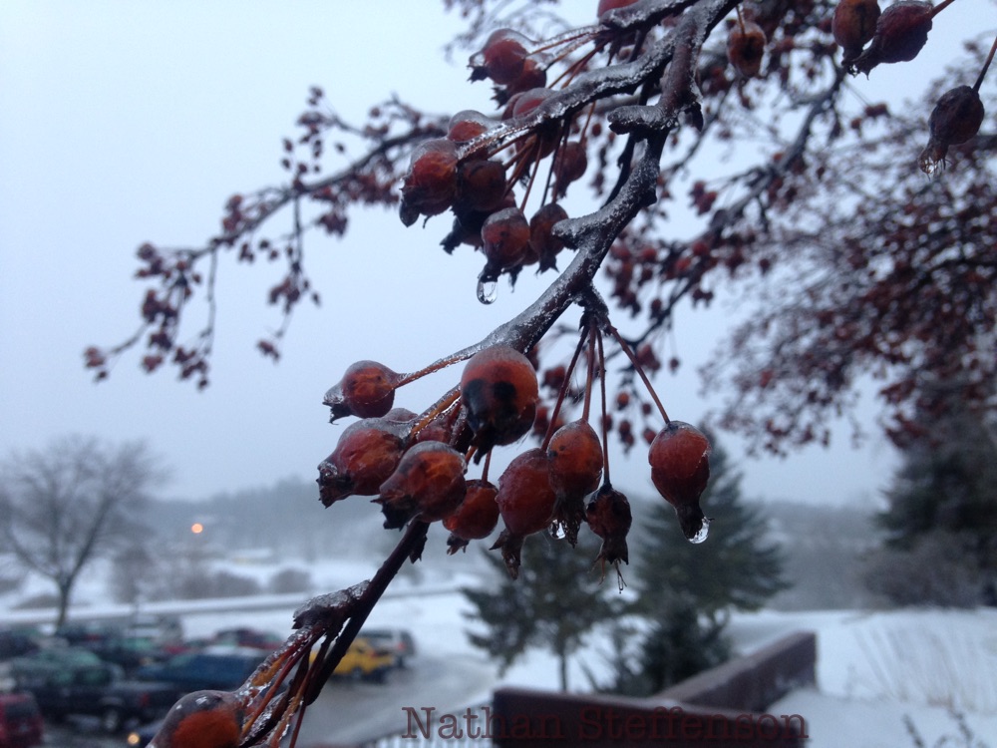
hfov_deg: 55.4
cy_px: 374
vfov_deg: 42.9
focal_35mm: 33
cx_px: 498
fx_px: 950
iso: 80
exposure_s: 1/120
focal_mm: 4.12
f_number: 2.4
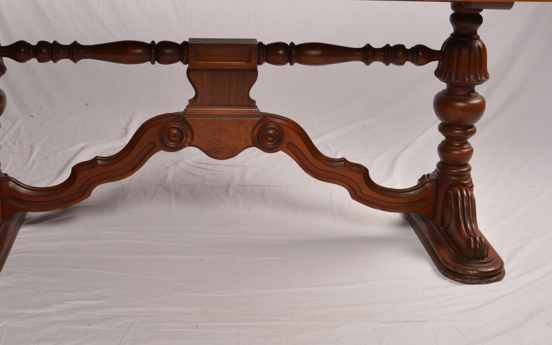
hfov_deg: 32.4
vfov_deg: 20.5
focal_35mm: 63
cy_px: 106
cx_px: 222
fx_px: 948
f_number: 10
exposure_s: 1/125
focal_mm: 26
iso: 200
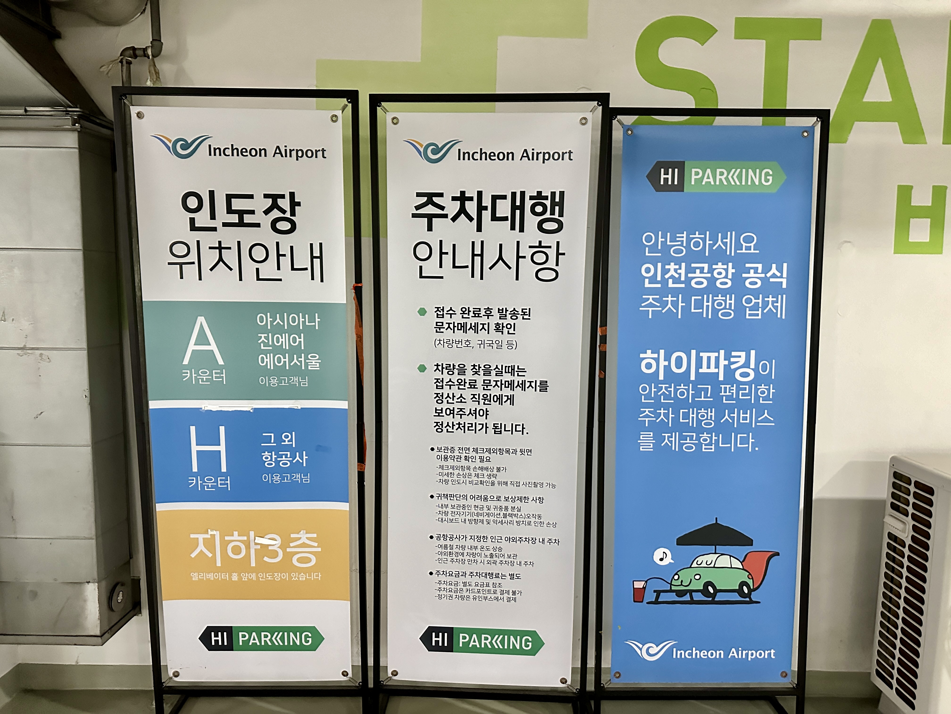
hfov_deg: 71.6
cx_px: 476
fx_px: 659
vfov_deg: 56.8
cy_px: 357
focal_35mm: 24
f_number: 1.78
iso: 1000
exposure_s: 1/40
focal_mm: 6.86
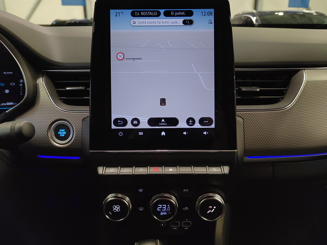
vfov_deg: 49.7
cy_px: 122
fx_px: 265
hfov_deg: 63.4
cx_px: 164
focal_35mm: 28
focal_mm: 5.52
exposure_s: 1/120
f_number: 1.9
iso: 2772
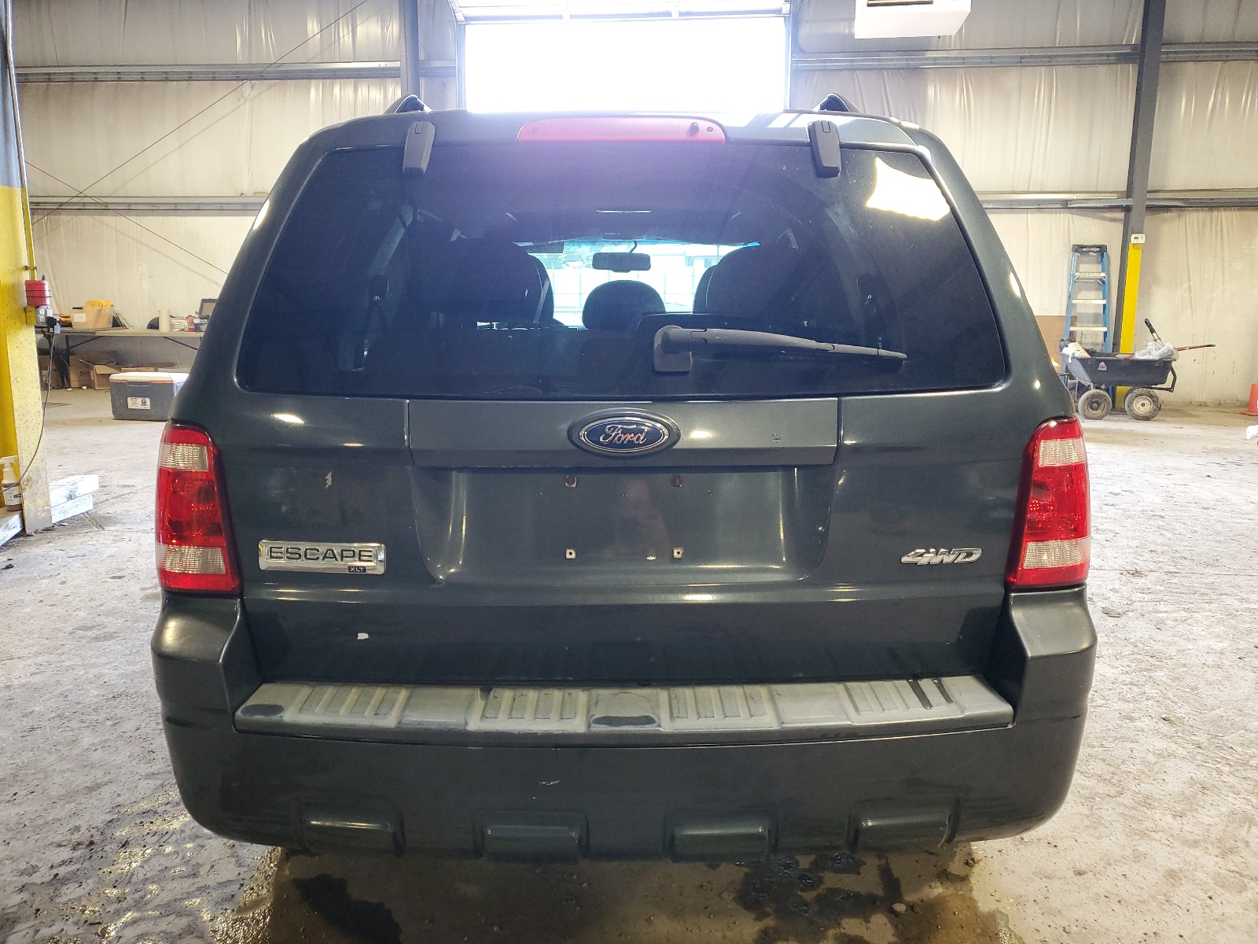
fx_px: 945
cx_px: 629
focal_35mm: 26
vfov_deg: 53.1
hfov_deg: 67.3
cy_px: 472
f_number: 1.5
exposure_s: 1/60.2
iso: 167
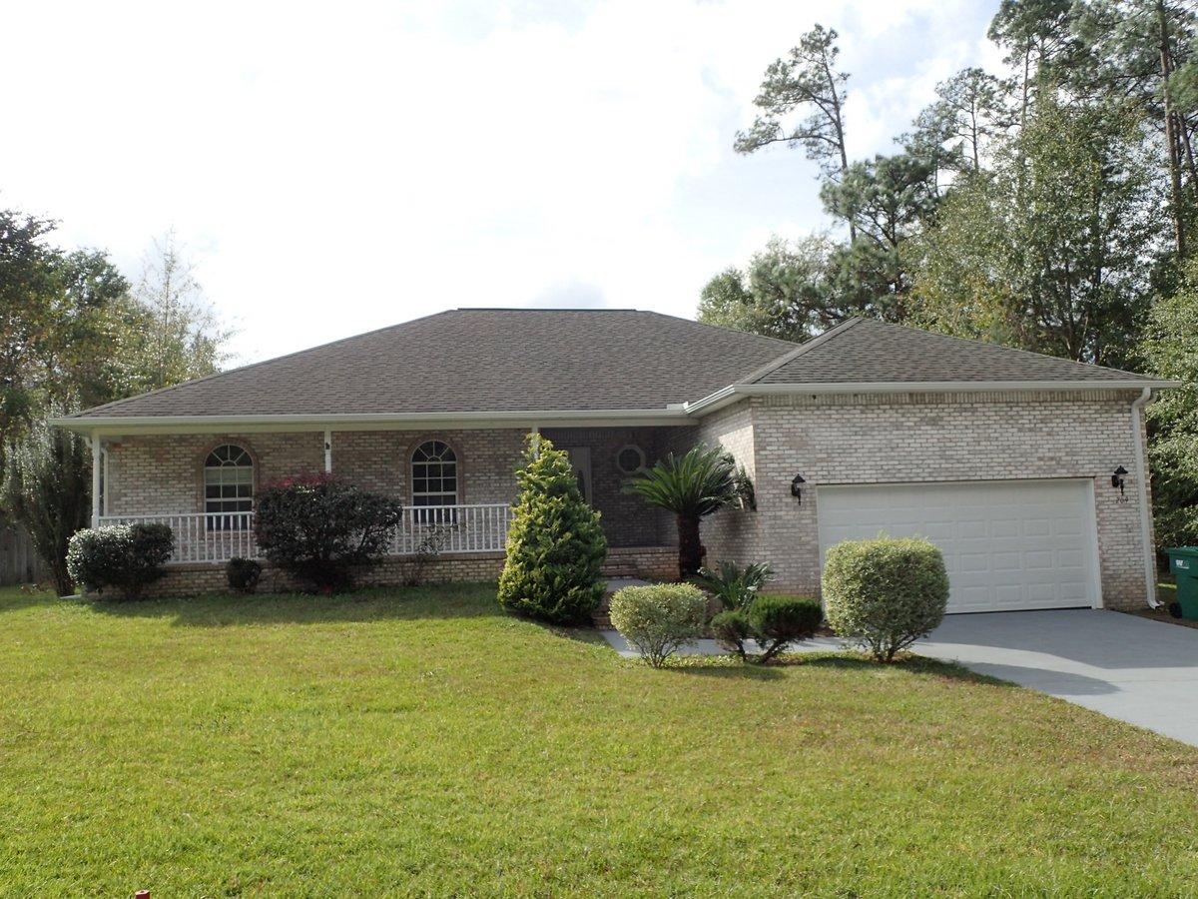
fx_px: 1038
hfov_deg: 60.0
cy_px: 450
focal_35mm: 30
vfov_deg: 46.8
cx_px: 599
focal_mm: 5.5
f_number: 3.2
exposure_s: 1/800
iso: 100
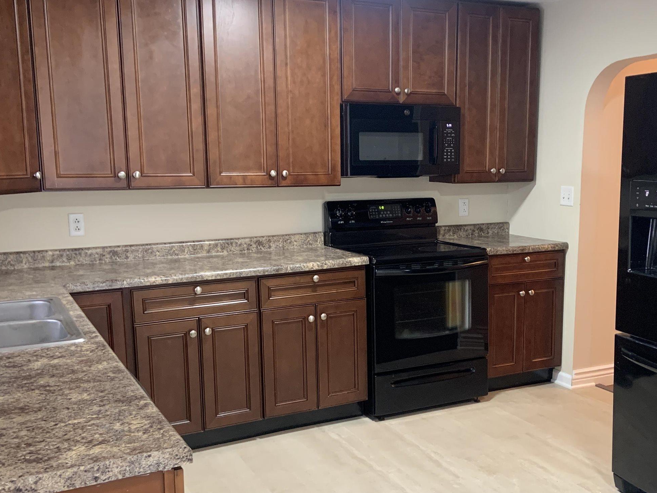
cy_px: 281
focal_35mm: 41
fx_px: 778
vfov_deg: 35.1
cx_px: 396
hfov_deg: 45.5
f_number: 1.8
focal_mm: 4.25
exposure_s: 1/60
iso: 250
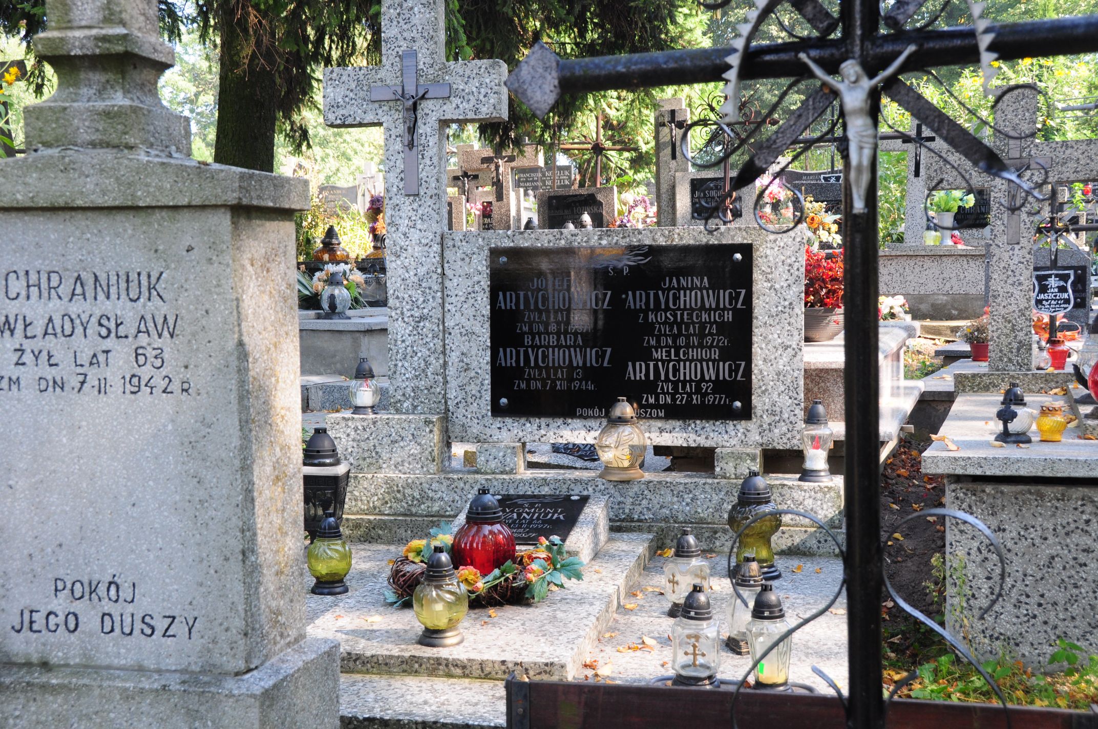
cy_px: 364
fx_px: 1325
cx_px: 549
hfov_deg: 45.0
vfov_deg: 30.8
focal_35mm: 44
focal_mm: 29
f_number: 7.1
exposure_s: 1/100
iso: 400
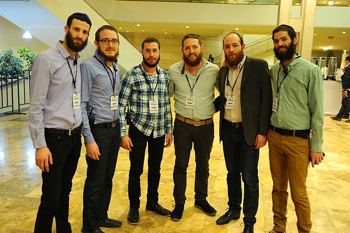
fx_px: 340
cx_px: 175
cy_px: 116
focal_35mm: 35
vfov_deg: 37.8
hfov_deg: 54.5
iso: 1600
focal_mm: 35
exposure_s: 1/60
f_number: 2.8
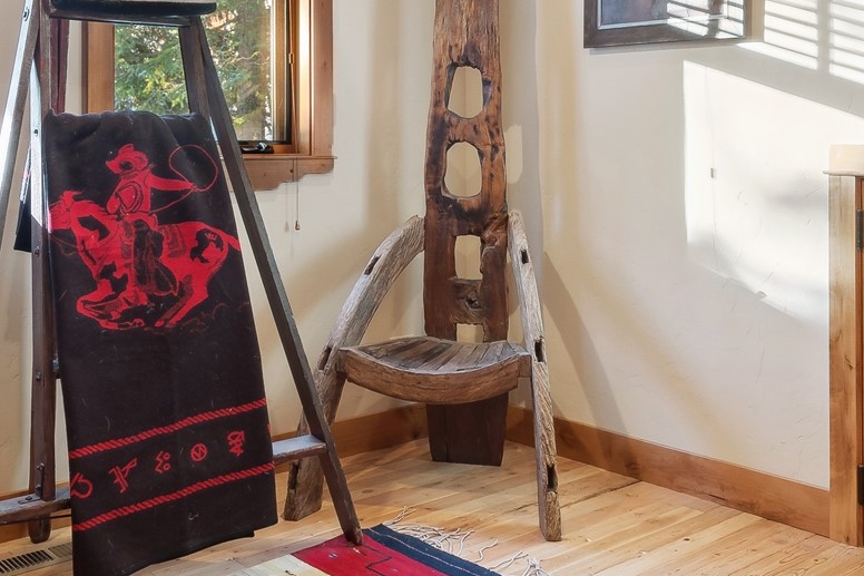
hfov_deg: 46.3
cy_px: 109
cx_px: 479
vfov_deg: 31.0
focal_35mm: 42
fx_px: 1008
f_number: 6.3
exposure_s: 1/2.5
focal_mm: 10
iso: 100
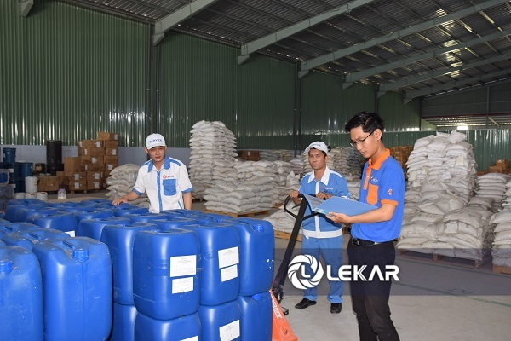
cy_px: 170
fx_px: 426
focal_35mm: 30
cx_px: 256
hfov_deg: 61.9
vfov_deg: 43.6
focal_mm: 20
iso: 200
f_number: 5
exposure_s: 1/8
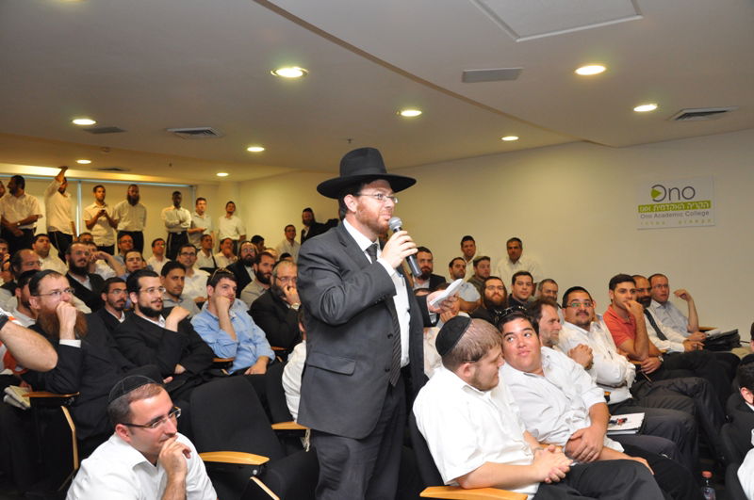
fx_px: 659
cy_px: 250
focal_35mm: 32
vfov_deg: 41.6
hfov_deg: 59.6
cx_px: 377
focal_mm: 21
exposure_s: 1/60
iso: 720
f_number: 4
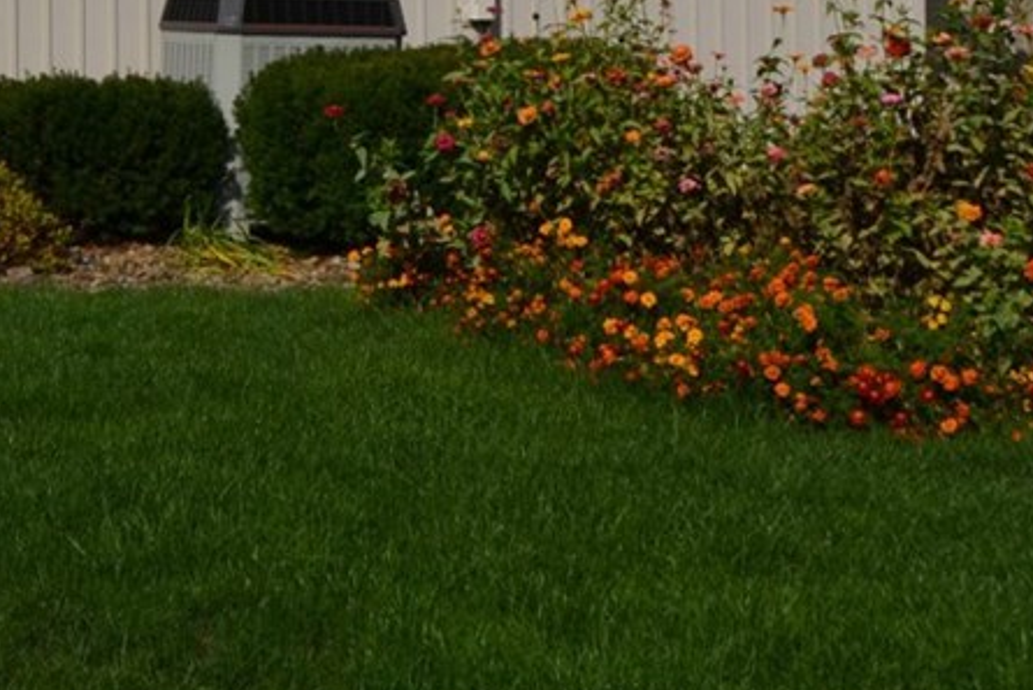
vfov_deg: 14.2
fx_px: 2727
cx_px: 303
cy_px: -1
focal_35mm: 95
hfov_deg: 21.3
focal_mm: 26
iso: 100
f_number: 13
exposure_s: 1/200
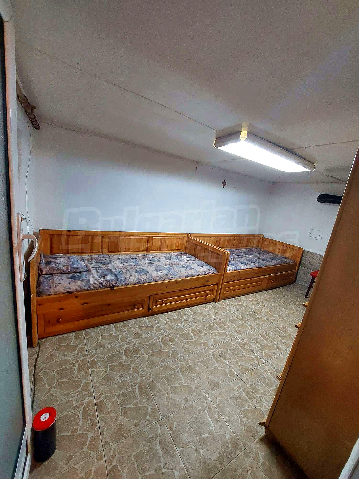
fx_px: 180
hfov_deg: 89.9
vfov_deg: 106.2
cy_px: 240
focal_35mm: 13
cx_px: 180
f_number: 2.2
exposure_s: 1/50
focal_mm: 1.74
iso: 320
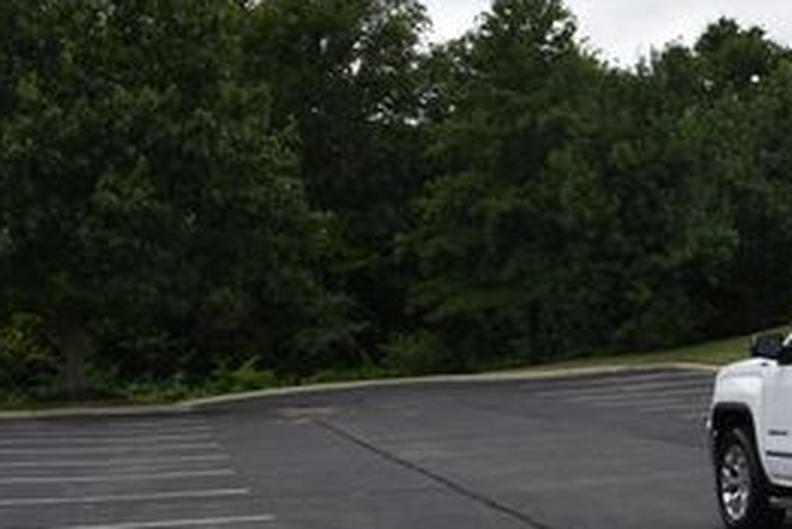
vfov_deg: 20.5
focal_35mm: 66
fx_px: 1453
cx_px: 955
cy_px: 394
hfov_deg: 26.9
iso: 200
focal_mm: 18
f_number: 7.1
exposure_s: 1/250
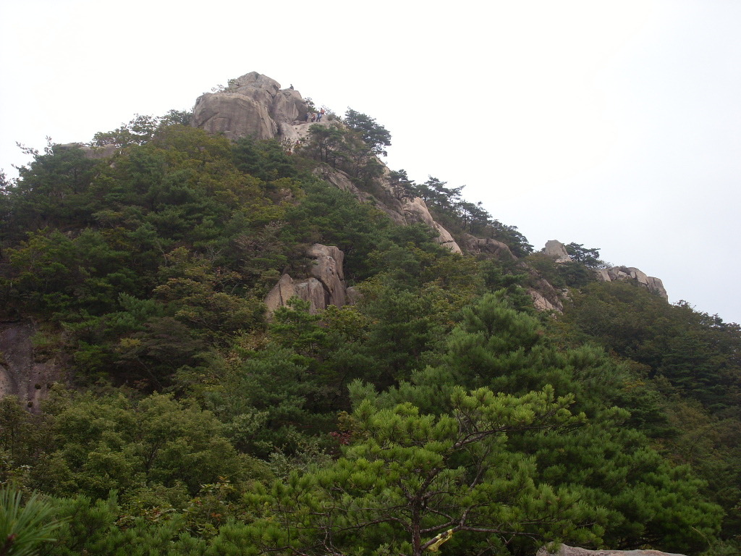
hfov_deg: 38.9
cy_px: 278
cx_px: 370
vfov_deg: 29.7
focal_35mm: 49
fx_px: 1049
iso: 80
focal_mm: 8.1
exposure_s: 1/350
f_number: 3.5
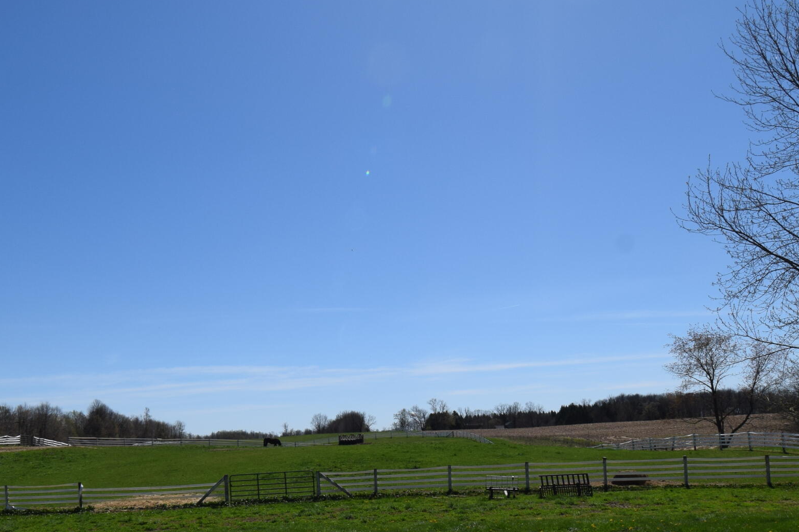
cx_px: 309
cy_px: 396
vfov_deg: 43.6
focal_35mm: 29
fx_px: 643
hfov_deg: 62.9
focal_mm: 10
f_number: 11
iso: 200
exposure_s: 1/500
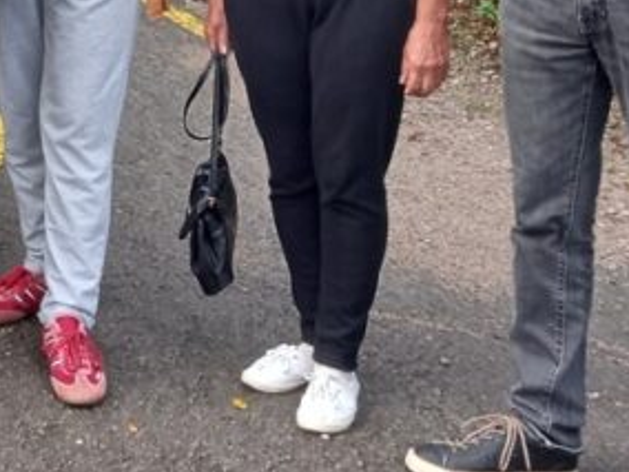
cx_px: -111
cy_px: -160
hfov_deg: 20.5
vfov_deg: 15.5
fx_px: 1635
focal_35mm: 90
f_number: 2
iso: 40
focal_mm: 4.6
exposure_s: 1/50
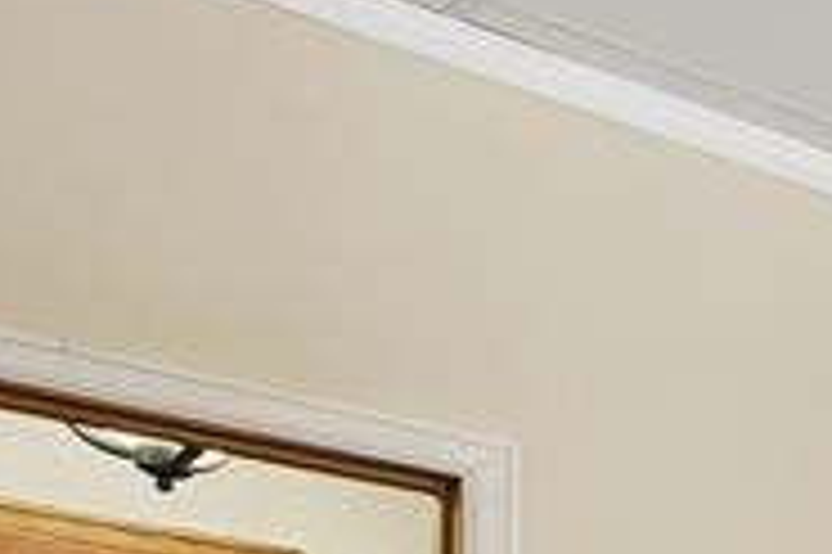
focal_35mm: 83
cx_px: 2177
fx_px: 1916
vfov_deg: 13.9
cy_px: 1117
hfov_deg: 13.6
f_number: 11
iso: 800
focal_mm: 15
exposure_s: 1/4
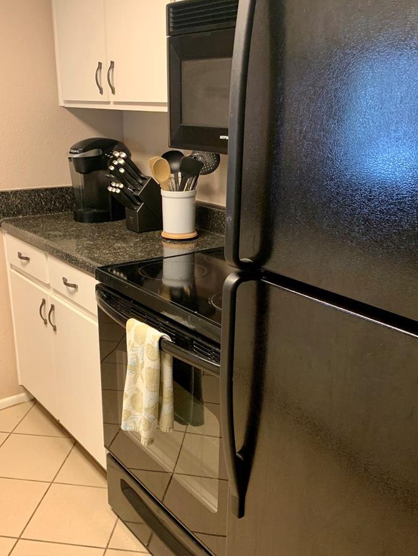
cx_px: 191
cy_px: 321
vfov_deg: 52.4
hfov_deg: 40.7
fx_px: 563
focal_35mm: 35
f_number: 1.8
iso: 200
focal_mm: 4.25
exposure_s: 1/60
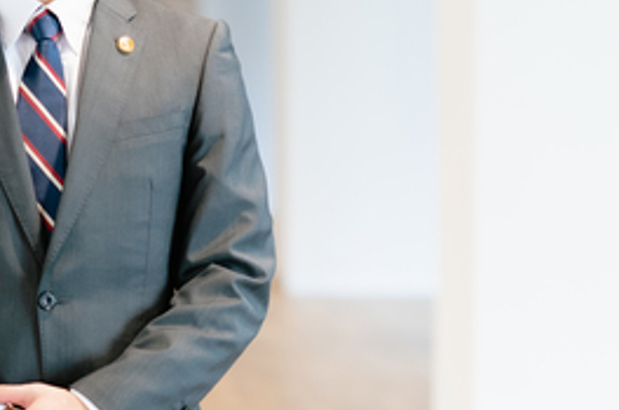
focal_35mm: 206
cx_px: 63
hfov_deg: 10.0
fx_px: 3536
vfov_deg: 6.6
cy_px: 109
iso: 800
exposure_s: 1/160
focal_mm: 85
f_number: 2.8
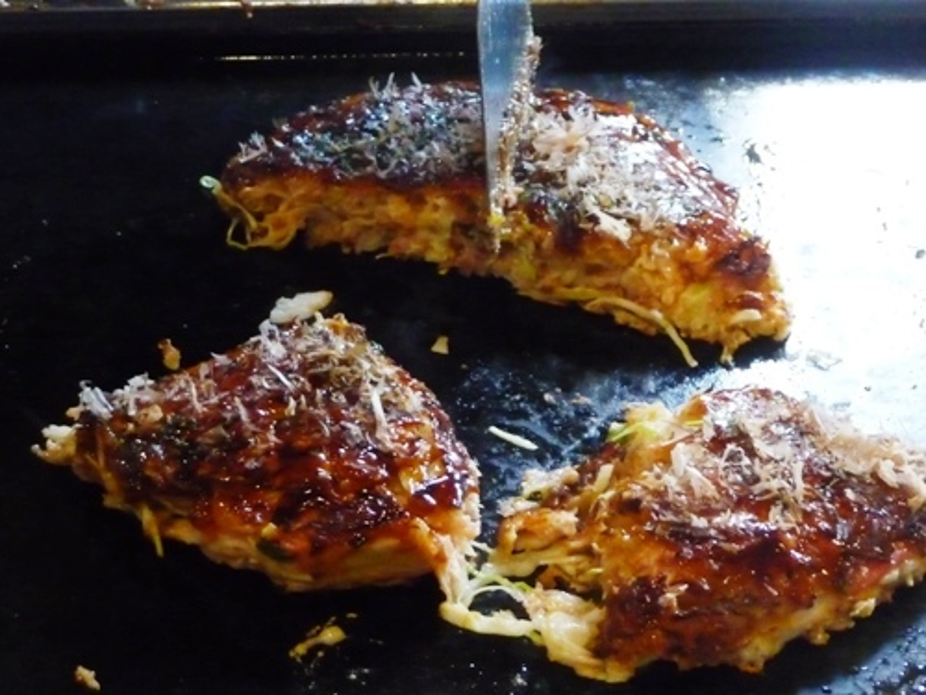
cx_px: 463
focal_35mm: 79
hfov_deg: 24.7
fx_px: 2113
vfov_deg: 18.7
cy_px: 348
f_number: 4.4
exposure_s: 1/40
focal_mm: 9.8
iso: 800
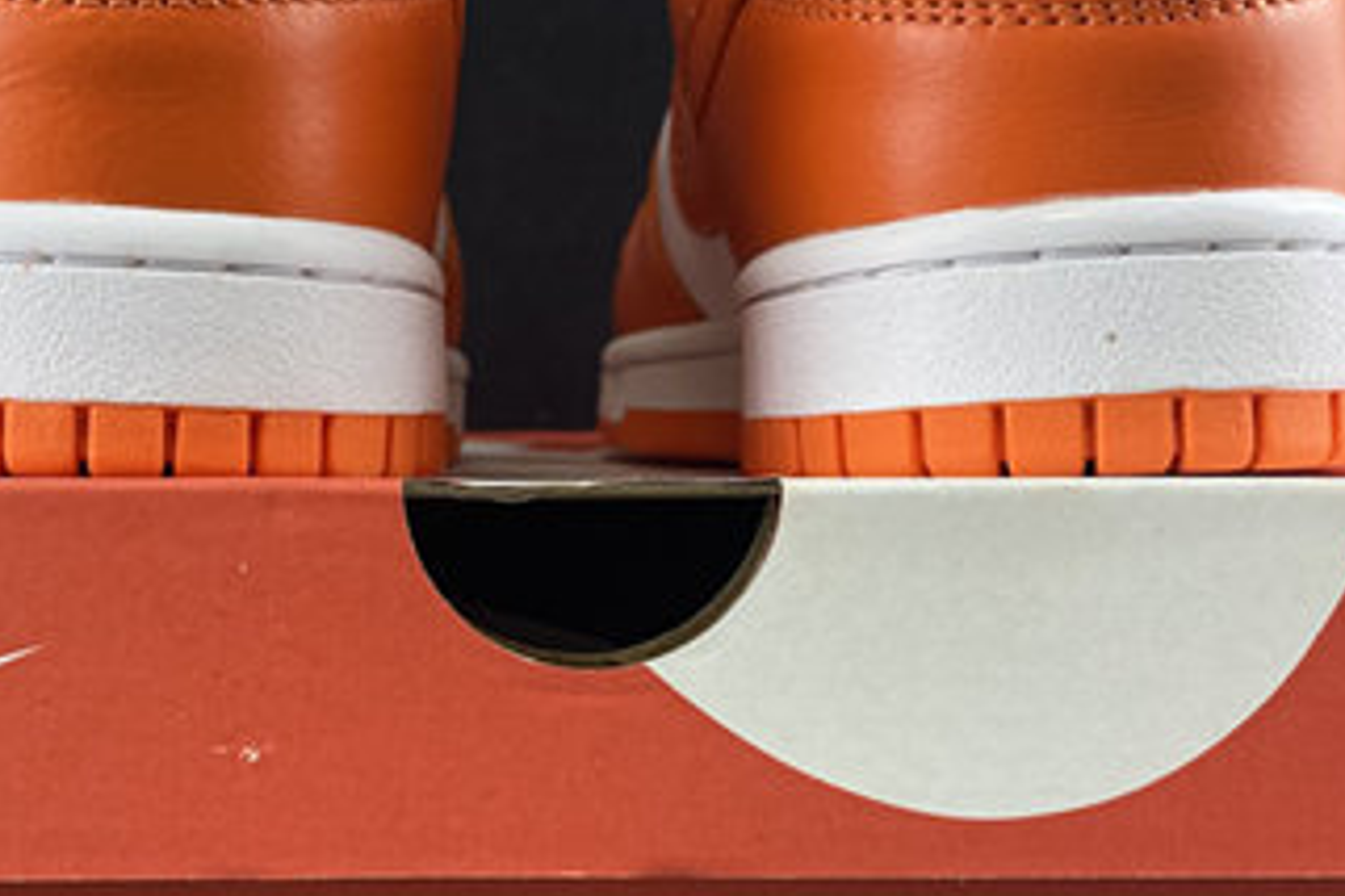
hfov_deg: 33.6
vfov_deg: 22.9
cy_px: 588
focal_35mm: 59
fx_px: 2204
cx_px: 453
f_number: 1.8
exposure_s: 1/100
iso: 100
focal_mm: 4.25
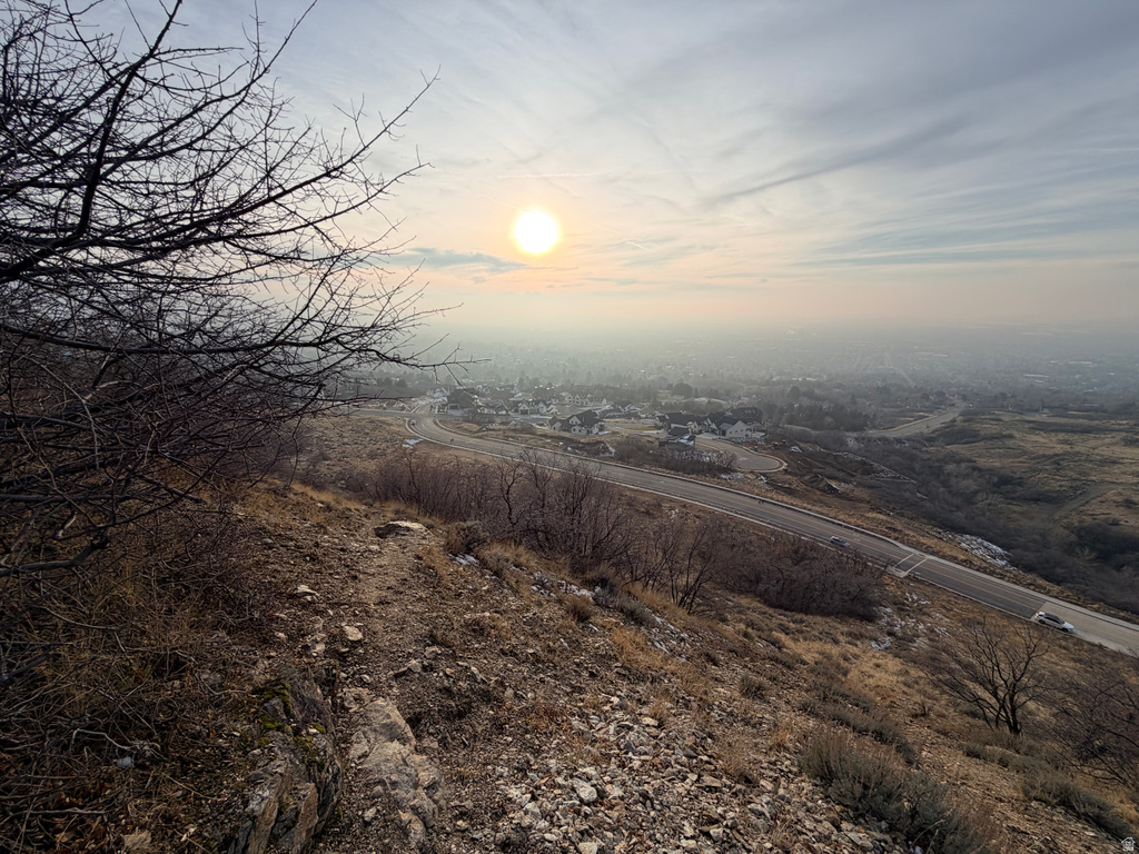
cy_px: 427
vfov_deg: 85.7
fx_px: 461
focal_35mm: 14
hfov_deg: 102.1
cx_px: 570
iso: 20
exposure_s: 1/1001
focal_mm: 2.22
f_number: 2.2
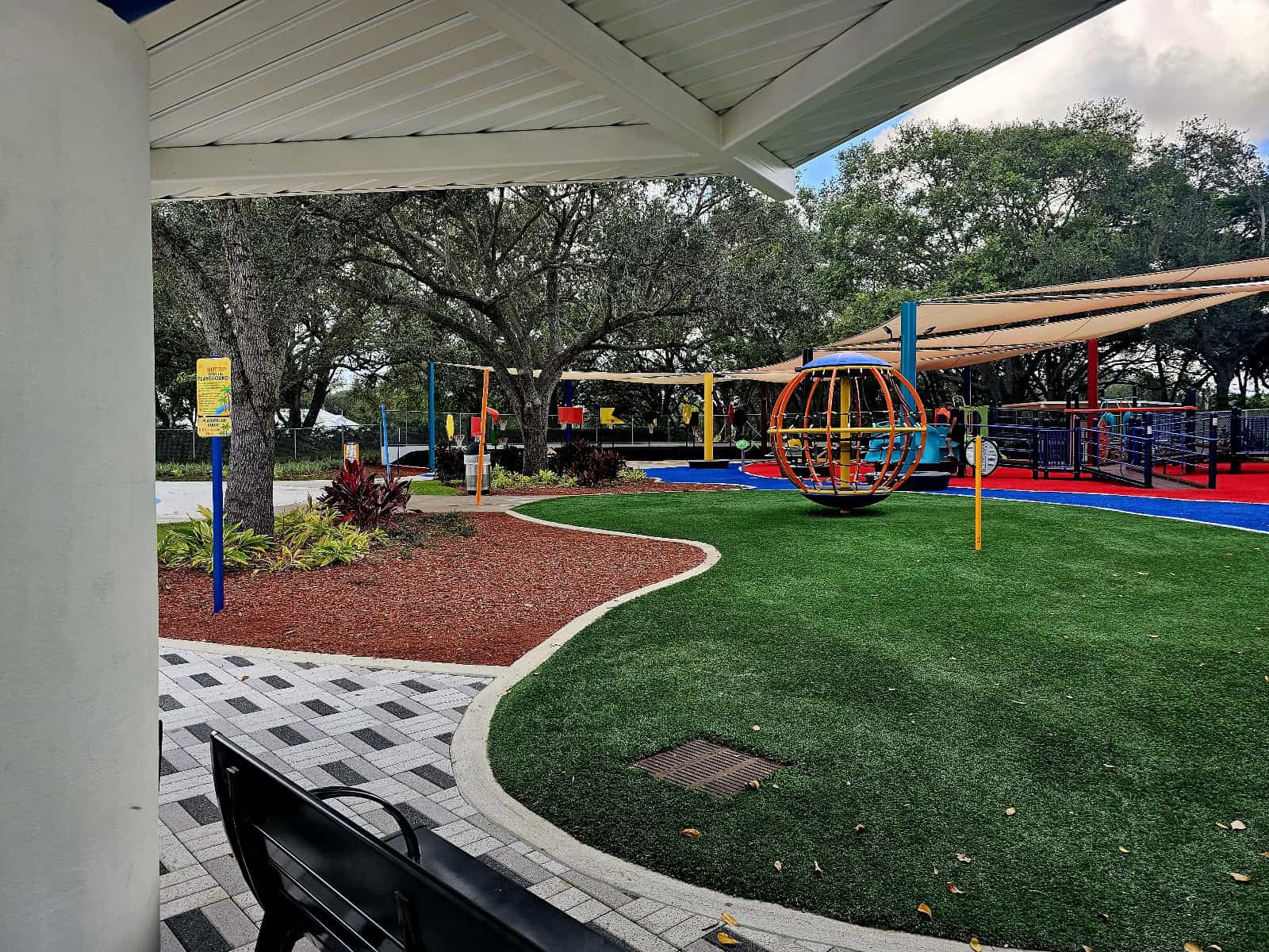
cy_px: 476
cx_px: 634
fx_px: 843
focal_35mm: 23
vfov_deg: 58.9
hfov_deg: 73.9
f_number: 1.7
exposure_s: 1/182
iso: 25
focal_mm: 6.3
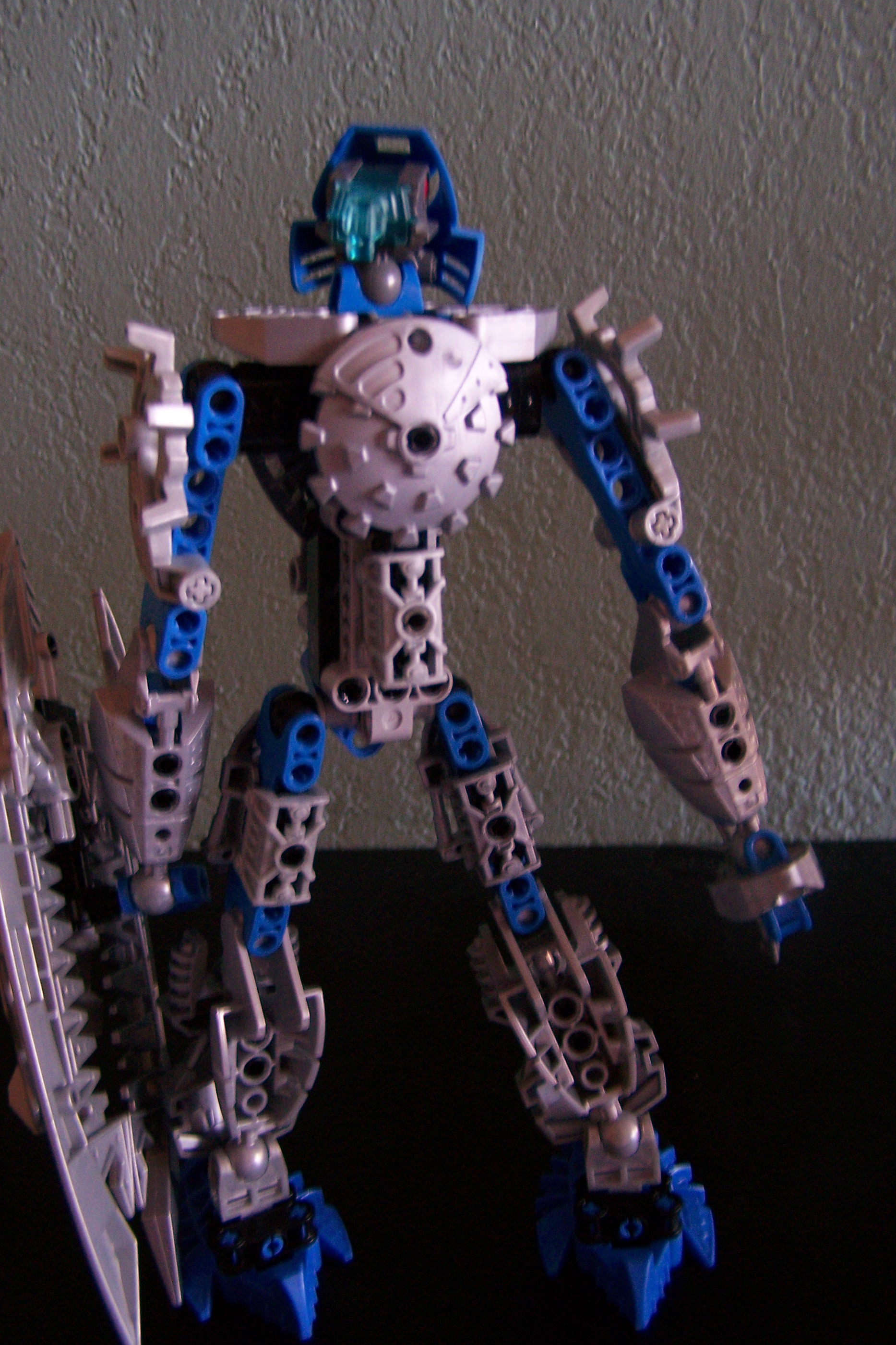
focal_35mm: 40
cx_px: 415
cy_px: 666
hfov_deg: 33.4
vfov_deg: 48.5
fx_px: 1493
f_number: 2.8
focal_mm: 6.3
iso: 160
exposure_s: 1/8
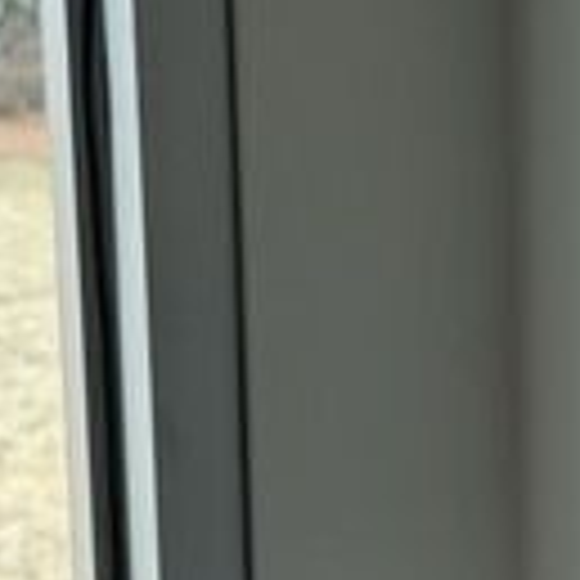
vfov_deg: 11.4
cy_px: 789
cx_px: 746
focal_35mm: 148
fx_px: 2806
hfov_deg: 11.5
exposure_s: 1/120
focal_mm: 6.76
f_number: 1.78
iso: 100
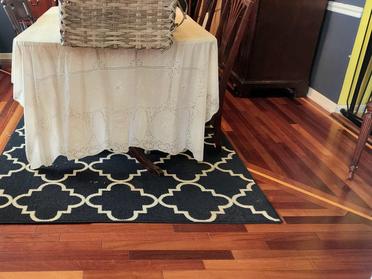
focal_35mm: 33
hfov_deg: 53.6
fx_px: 355
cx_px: 108
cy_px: 142
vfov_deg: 43.0
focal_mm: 6.4
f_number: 1.8
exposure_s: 1/60.2
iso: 800
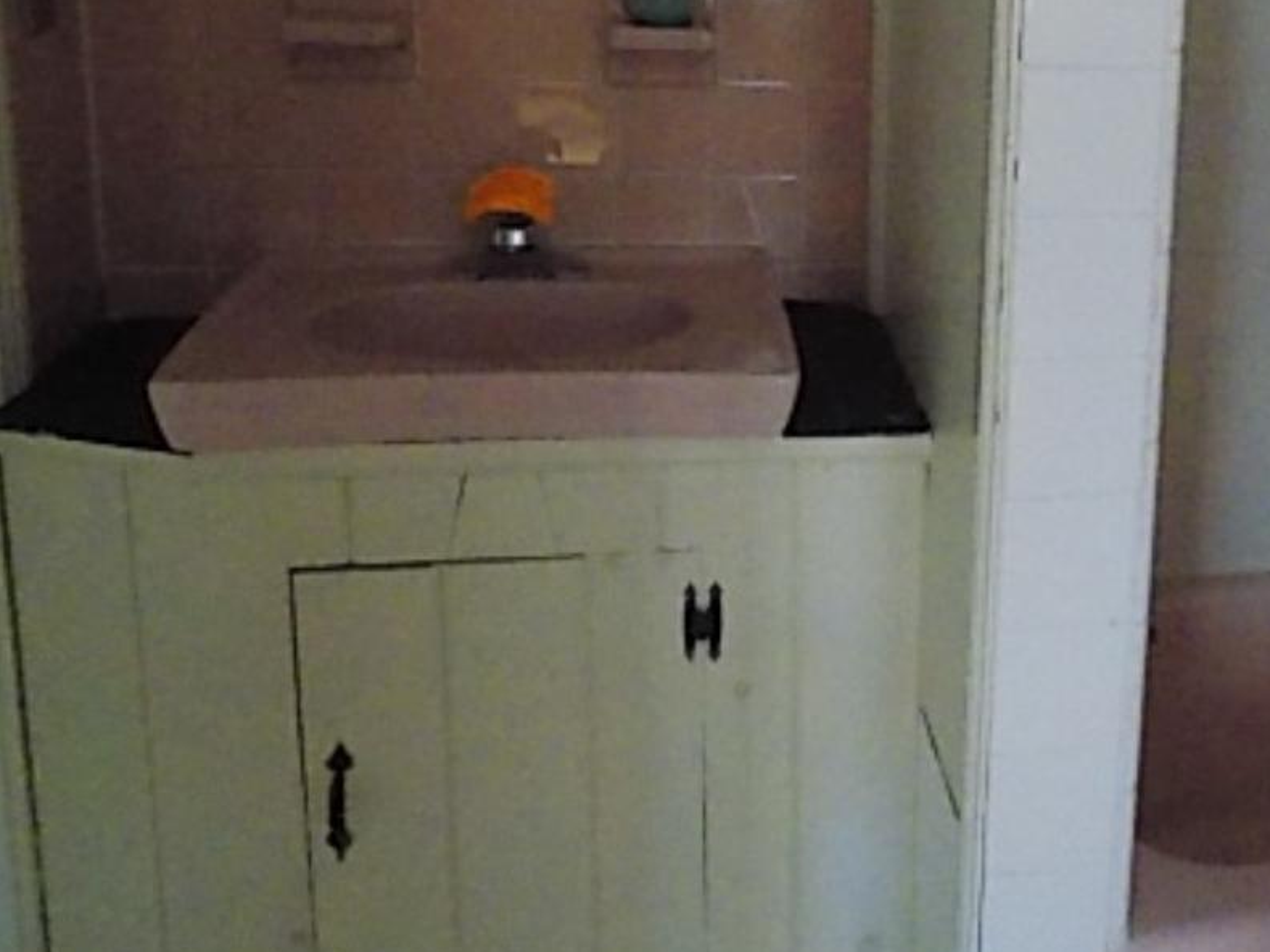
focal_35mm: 42
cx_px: 1029
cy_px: 245
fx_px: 1540
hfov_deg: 42.6
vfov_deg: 33.7
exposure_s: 1/250
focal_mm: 4
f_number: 3.1
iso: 1600
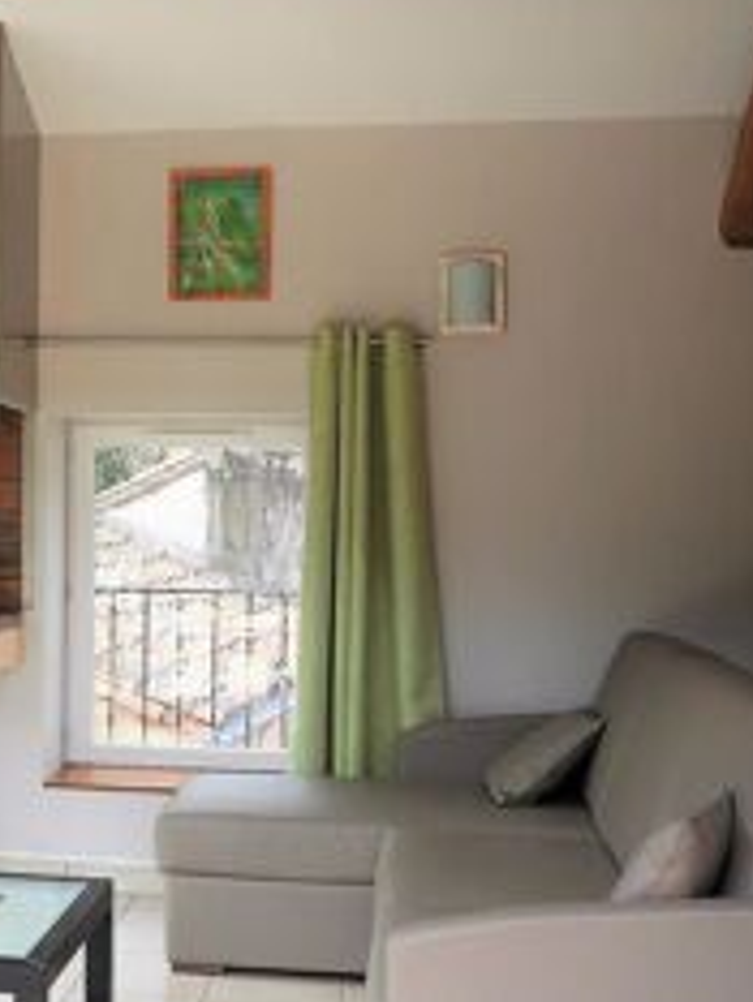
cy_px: 462
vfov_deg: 34.9
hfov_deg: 25.8
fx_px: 1594
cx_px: 95
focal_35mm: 55
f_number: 3.5
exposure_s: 1/200
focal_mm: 5.4
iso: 100
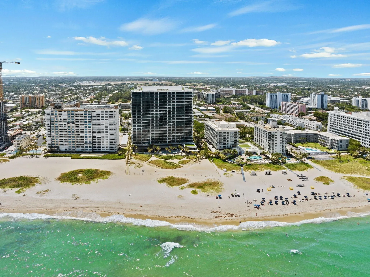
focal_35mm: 24
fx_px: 256
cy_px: 138
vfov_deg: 56.8
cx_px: 185
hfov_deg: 71.6
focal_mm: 12.29
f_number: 2.8
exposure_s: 1/1600
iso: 100
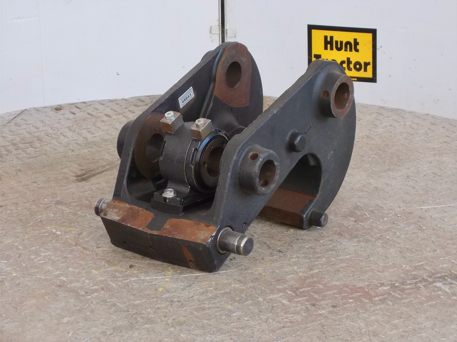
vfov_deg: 11.4
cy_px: 171
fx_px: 1716
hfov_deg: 15.2
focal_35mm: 130
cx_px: 228
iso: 200
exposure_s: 1/60
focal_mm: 23
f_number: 6.5
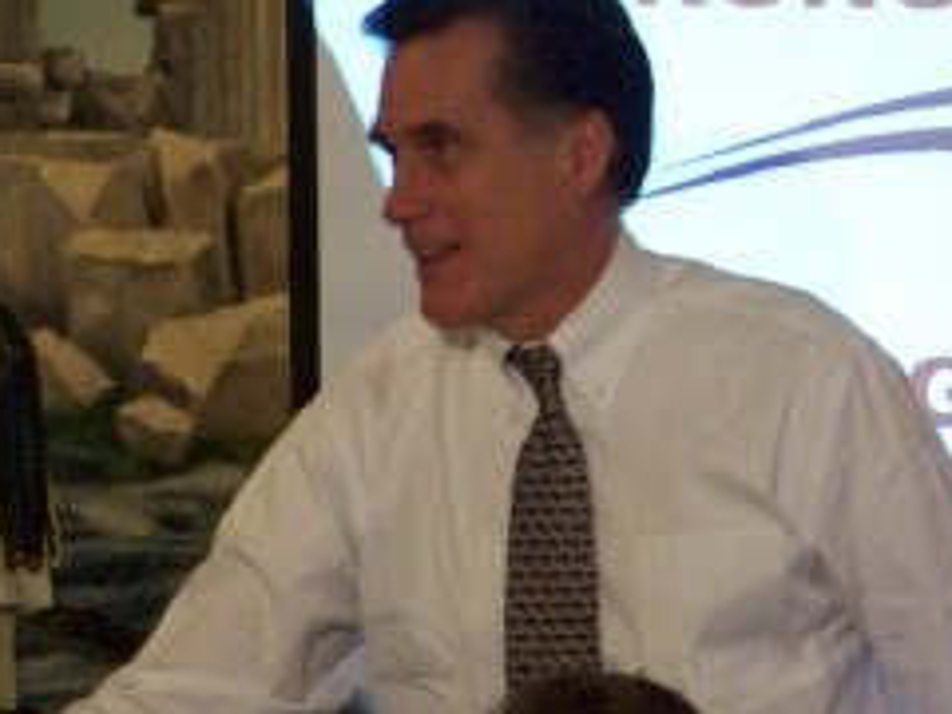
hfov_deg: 4.0
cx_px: 524
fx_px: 13723
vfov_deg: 3.0
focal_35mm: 499
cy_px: 274
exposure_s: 1/50
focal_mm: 49.7
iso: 400
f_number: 4
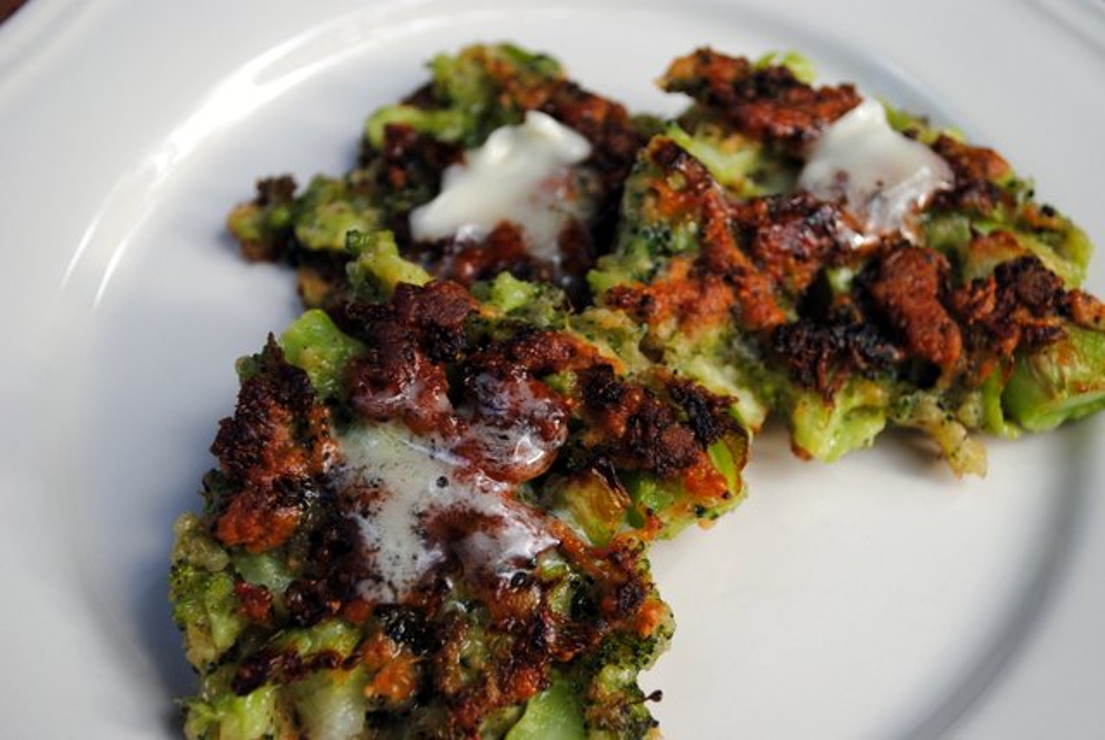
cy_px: 370
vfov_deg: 26.6
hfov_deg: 38.8
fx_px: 1568
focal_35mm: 51
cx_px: 552
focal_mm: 34
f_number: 5
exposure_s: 1/100
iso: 200
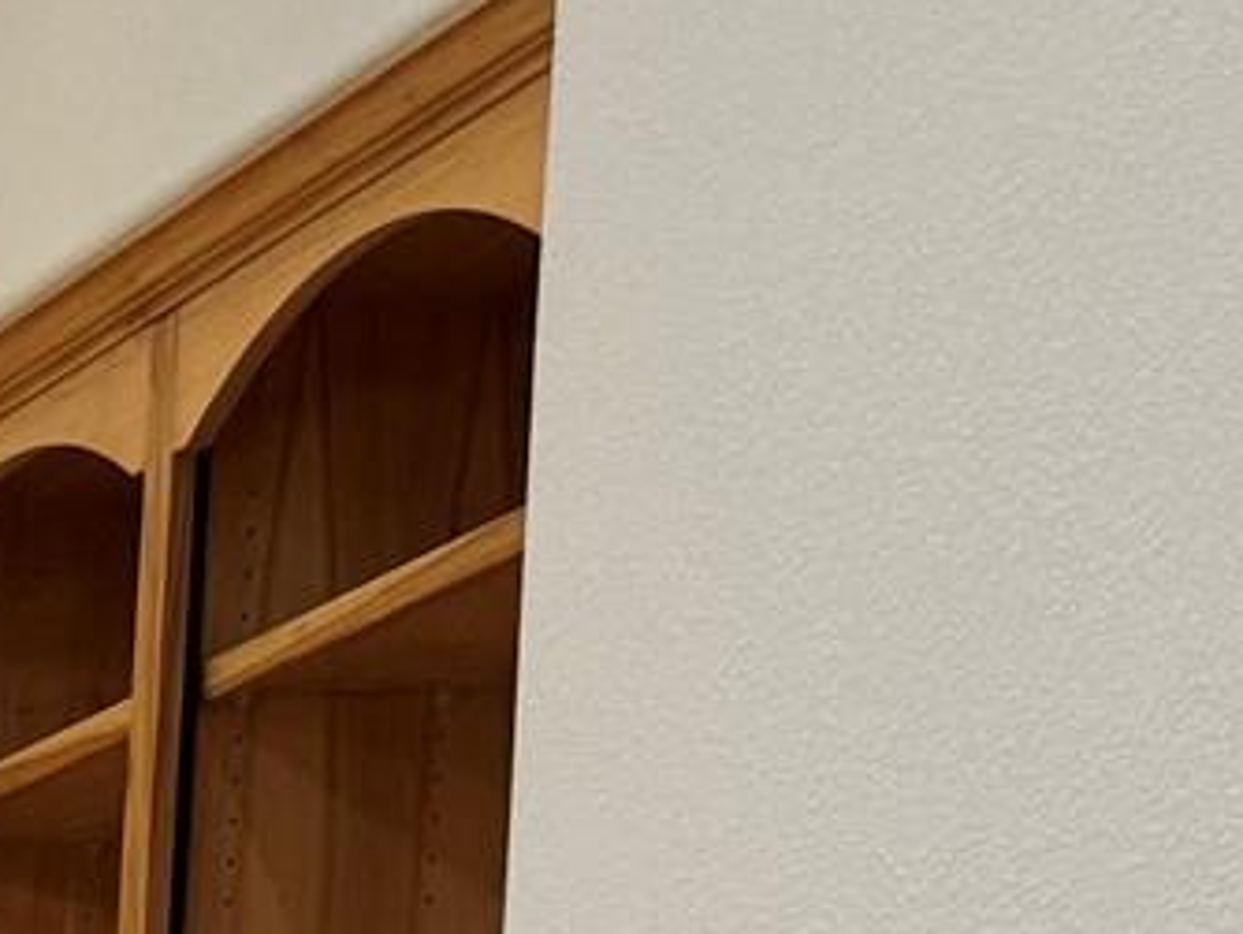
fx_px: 5282
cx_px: -2378
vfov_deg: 8.8
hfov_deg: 10.2
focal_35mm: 147
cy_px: 2515
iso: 160
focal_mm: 6.76
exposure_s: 1/120
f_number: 1.78
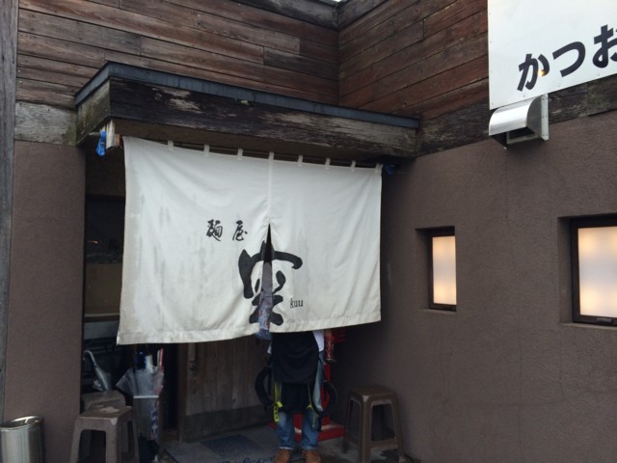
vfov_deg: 46.8
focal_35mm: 30
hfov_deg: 60.0
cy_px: 232
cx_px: 308
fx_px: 535
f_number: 2.2
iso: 32
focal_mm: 4.12
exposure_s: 1/631
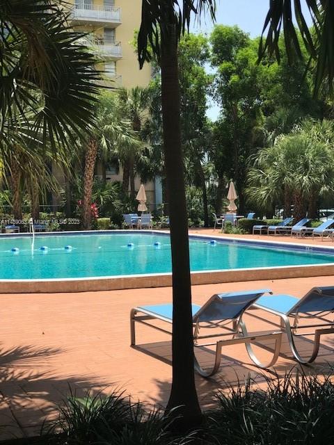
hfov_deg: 25.7
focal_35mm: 57
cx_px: 167
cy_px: 222
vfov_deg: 33.8
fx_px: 733
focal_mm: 6.6
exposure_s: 1/679
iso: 20
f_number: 2.8
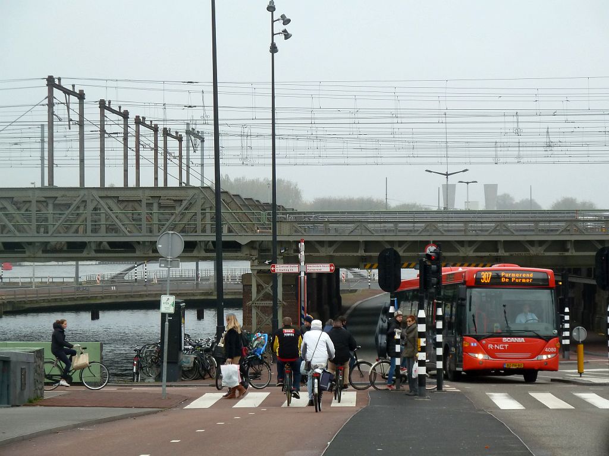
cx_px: 304
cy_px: 228
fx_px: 2094
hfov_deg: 16.6
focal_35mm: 119
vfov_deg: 12.5
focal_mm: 19.5
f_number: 4.4
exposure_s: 1/160
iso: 160
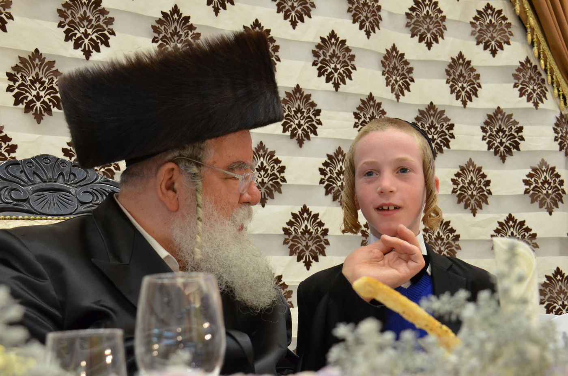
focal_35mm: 66
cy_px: 188
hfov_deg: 30.6
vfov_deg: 20.5
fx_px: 1039
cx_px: 284
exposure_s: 1/100
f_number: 7.1
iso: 1600
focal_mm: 44
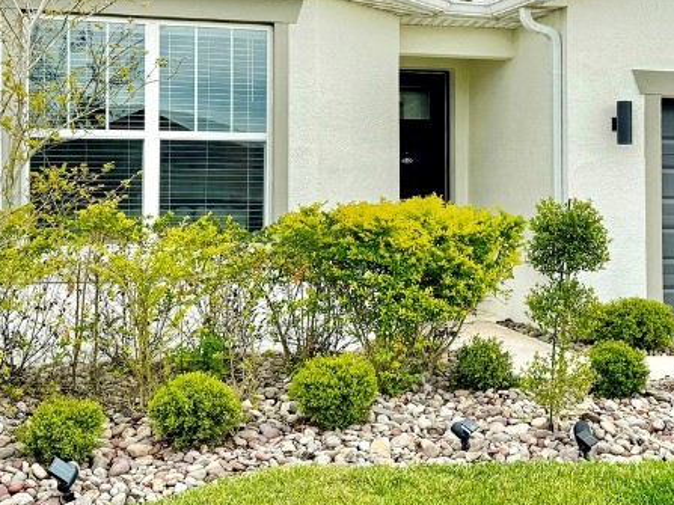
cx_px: 457
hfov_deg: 34.6
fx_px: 1071
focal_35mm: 55
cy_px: 20
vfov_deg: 25.4
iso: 80
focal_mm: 6.86
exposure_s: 1/842
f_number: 1.78
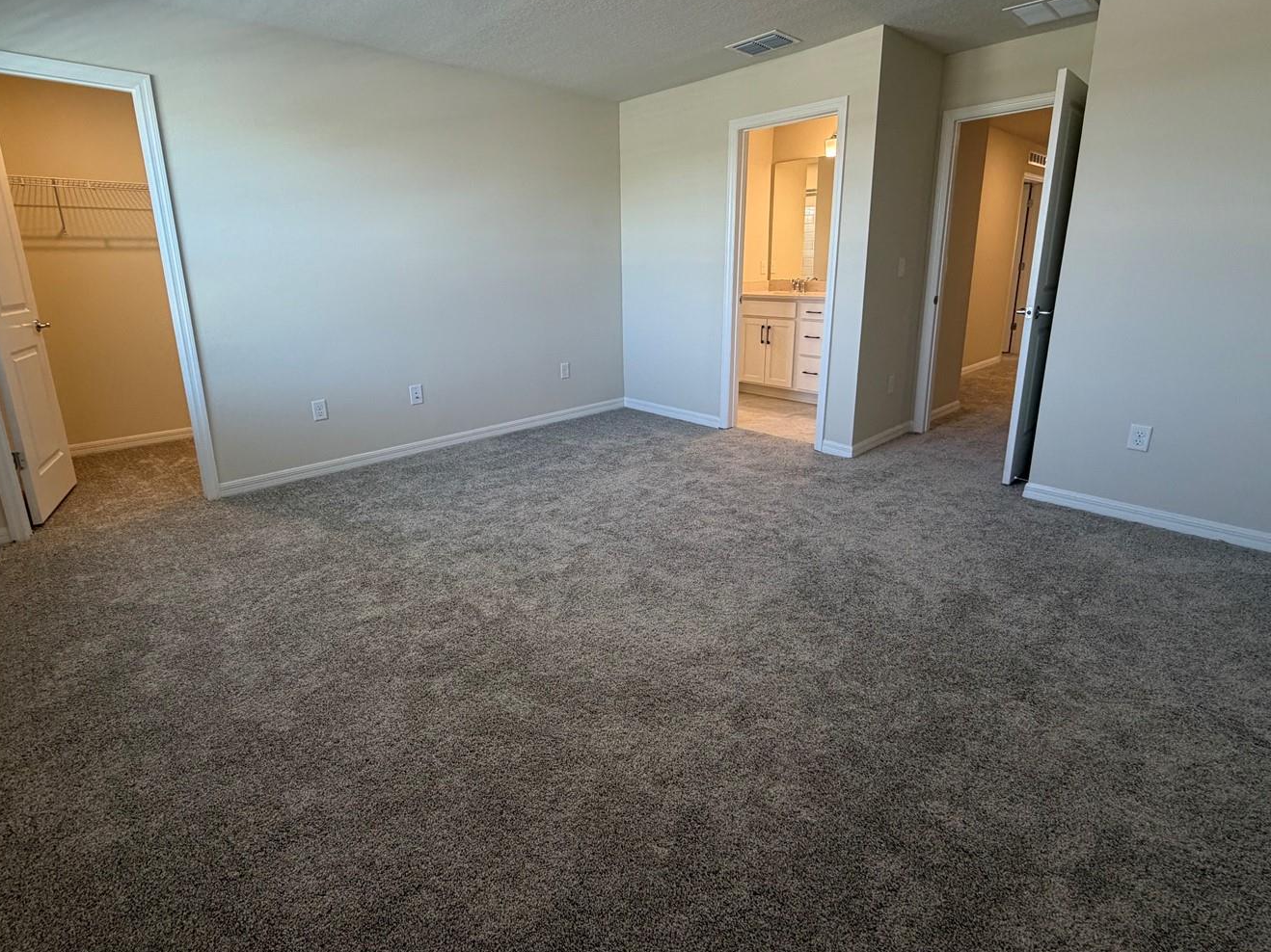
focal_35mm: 17
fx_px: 624
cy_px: 411
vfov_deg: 74.3
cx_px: 623
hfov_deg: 91.0
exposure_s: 1/120
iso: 200
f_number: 2.2
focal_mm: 2.22
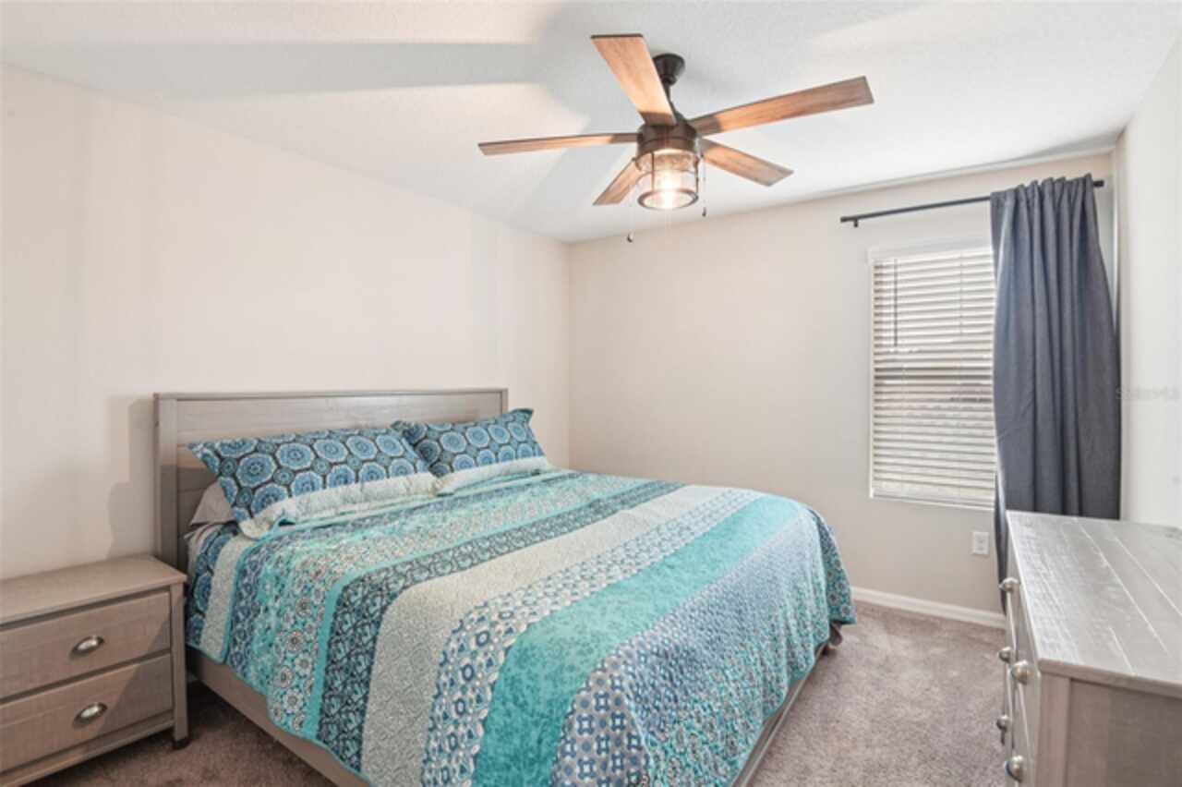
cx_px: 591
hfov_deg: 96.8
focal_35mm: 16
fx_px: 525
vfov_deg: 73.7
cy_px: 394
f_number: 8
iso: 400
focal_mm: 16
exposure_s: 1/6
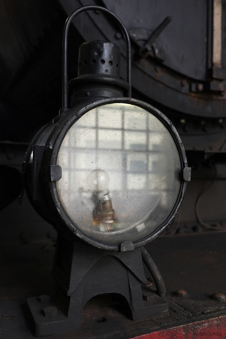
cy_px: 170
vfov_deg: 58.7
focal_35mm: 32
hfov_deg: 41.1
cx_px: 113
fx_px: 301
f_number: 3.2
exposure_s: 1/15
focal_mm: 21.4
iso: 200
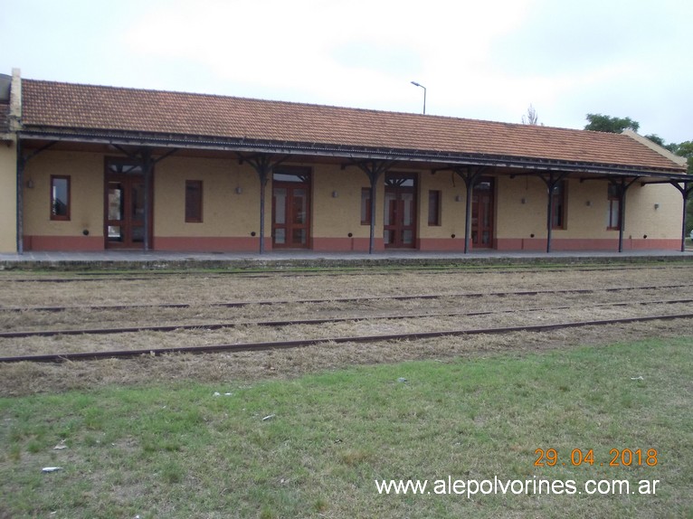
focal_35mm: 38
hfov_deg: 49.0
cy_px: 260
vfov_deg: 37.7
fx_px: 761
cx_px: 346
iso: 140
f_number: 3.1
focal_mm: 5.3
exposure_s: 1/250
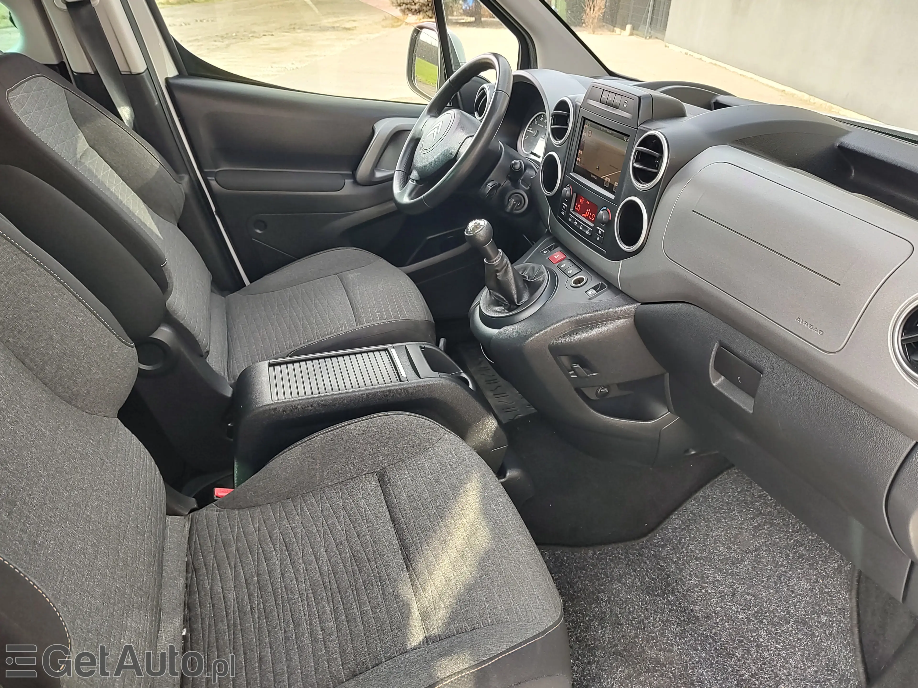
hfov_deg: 73.9
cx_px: 459
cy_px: 344
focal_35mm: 23
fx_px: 610
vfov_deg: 58.9
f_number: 1.8
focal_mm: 5.56
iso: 100
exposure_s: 1/164
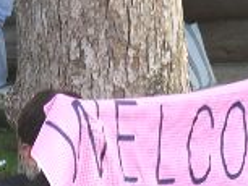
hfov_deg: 3.6
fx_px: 3986
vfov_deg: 2.7
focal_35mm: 556
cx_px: 32
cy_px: 275
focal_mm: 22.1
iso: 50
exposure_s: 1/60
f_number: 2.8
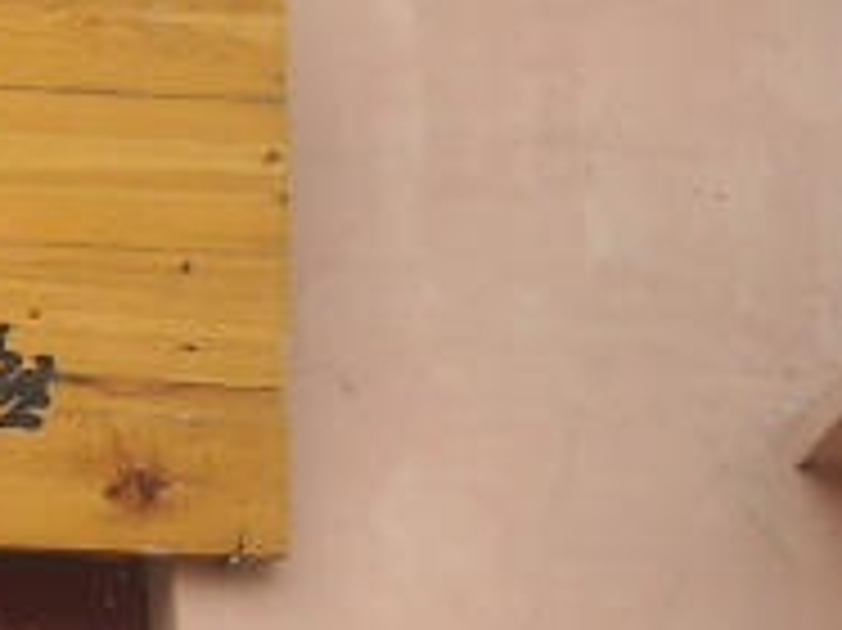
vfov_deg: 7.6
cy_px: 968
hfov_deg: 9.6
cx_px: -856
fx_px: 4667
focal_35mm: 192
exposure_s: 1/135
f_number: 2.8
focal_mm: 5.7
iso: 64
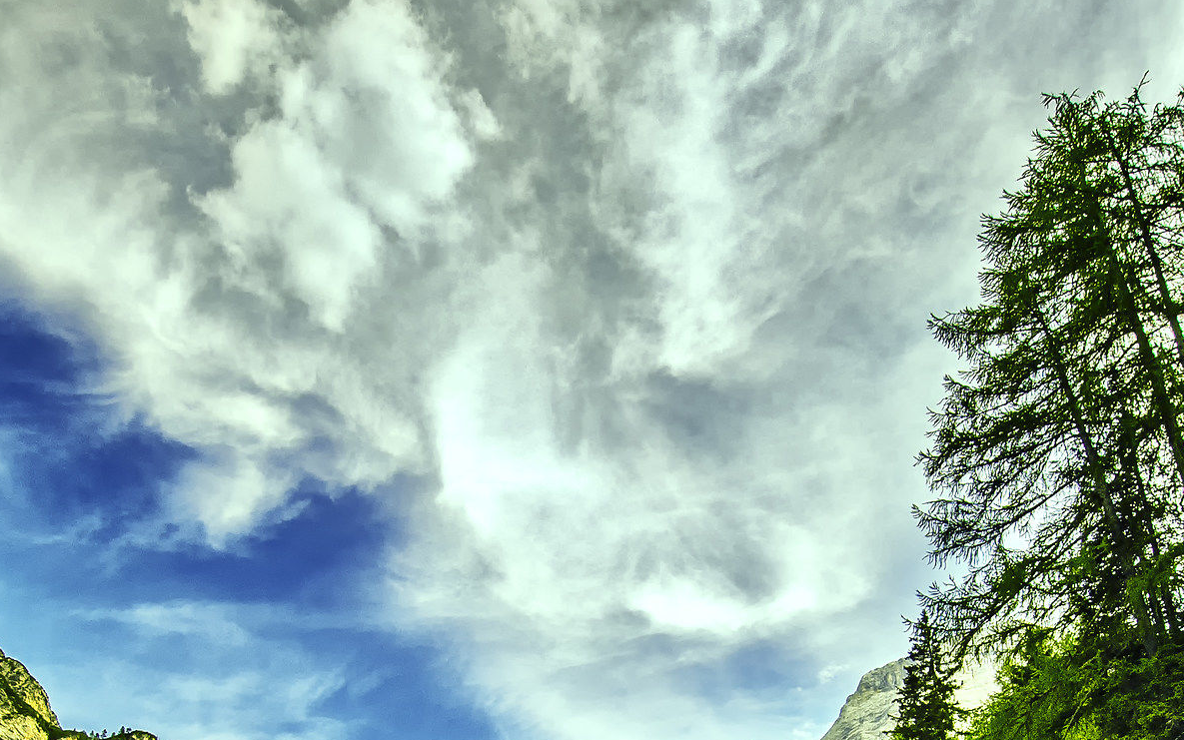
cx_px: 635
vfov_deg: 35.6
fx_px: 1000
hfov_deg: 61.2
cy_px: 782
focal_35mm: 31
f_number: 9
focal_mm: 10
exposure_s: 1/160
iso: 200
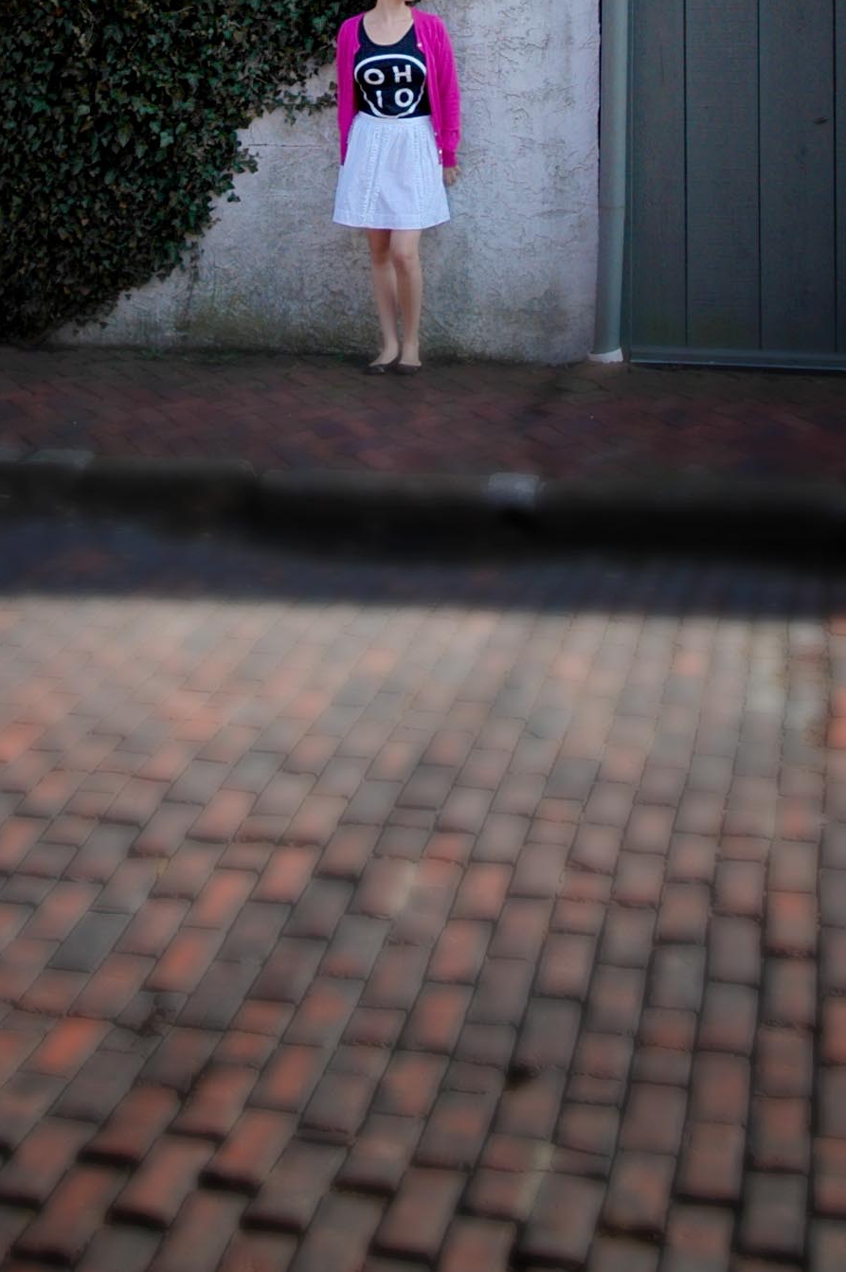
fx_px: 2017
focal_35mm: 57
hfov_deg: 23.7
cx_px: 367
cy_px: -4
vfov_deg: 32.2
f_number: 2.8
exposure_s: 1/1250
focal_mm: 17
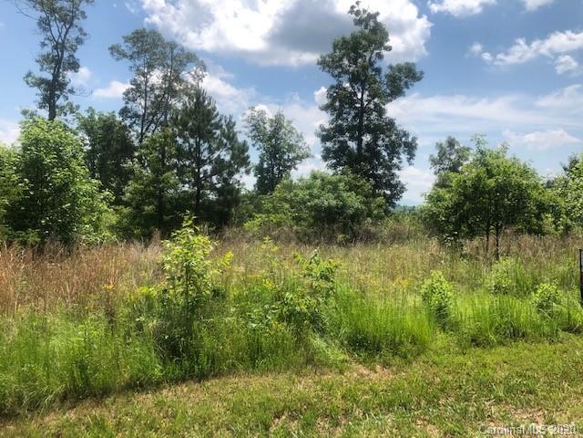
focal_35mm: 28
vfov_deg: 49.7
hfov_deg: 63.4
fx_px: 472
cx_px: 292
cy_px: 219
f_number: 1.8
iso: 20
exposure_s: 1/1919
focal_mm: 4
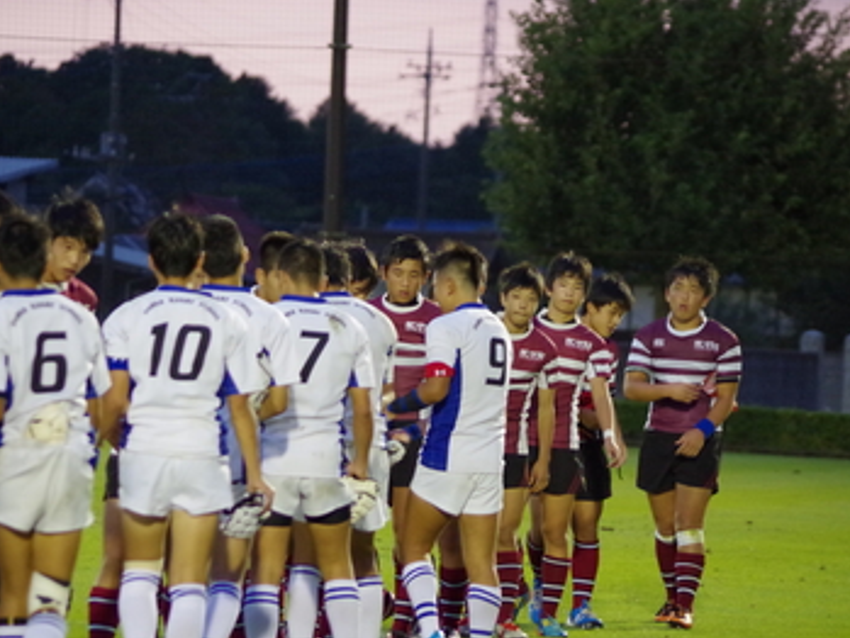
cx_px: 397
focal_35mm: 280
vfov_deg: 5.3
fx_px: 6878
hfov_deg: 7.1
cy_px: 319
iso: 3200
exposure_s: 1/160
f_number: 4.5
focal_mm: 170
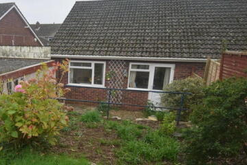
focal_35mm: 31
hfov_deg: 55.8
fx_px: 216
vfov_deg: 41.7
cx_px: 54
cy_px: 95
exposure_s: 1/100
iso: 400
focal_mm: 11.5
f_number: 5
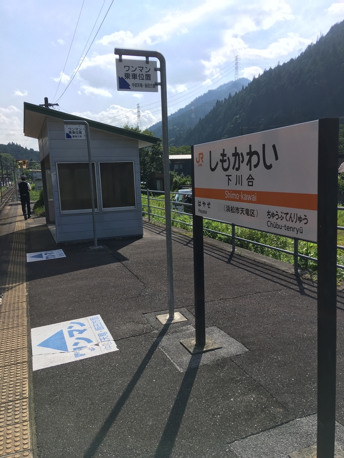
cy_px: 229
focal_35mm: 29
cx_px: 172
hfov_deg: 48.2
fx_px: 384
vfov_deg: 61.7
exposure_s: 1/1451
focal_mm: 4.15
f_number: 2.2
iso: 25
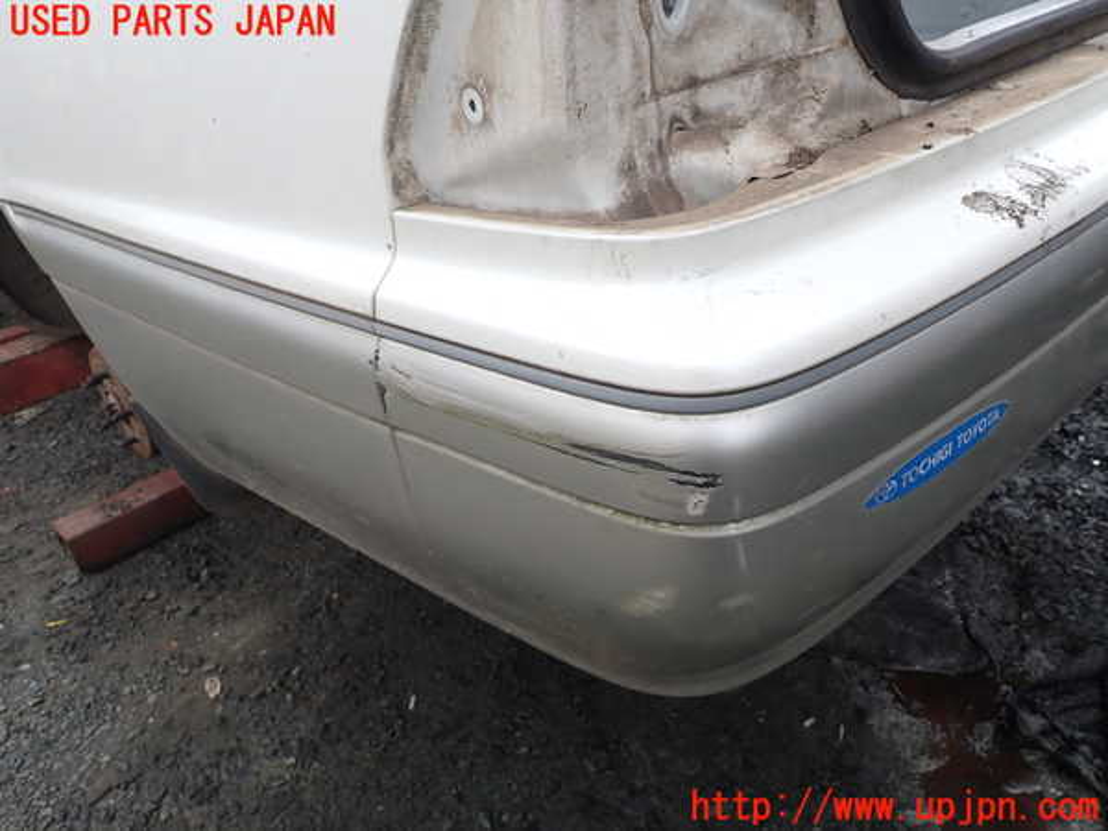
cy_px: 416
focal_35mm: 25
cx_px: 554
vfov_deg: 54.9
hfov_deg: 69.4
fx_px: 800
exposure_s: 1/250
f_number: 2.8
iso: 100
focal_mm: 4.5
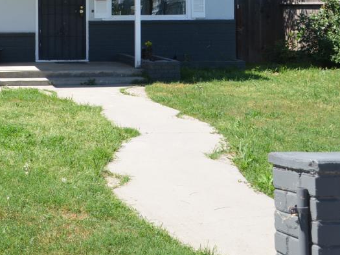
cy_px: -32
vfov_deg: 19.0
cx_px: -15
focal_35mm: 74
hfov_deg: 24.8
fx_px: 727
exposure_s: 1/250
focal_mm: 18
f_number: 8
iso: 140
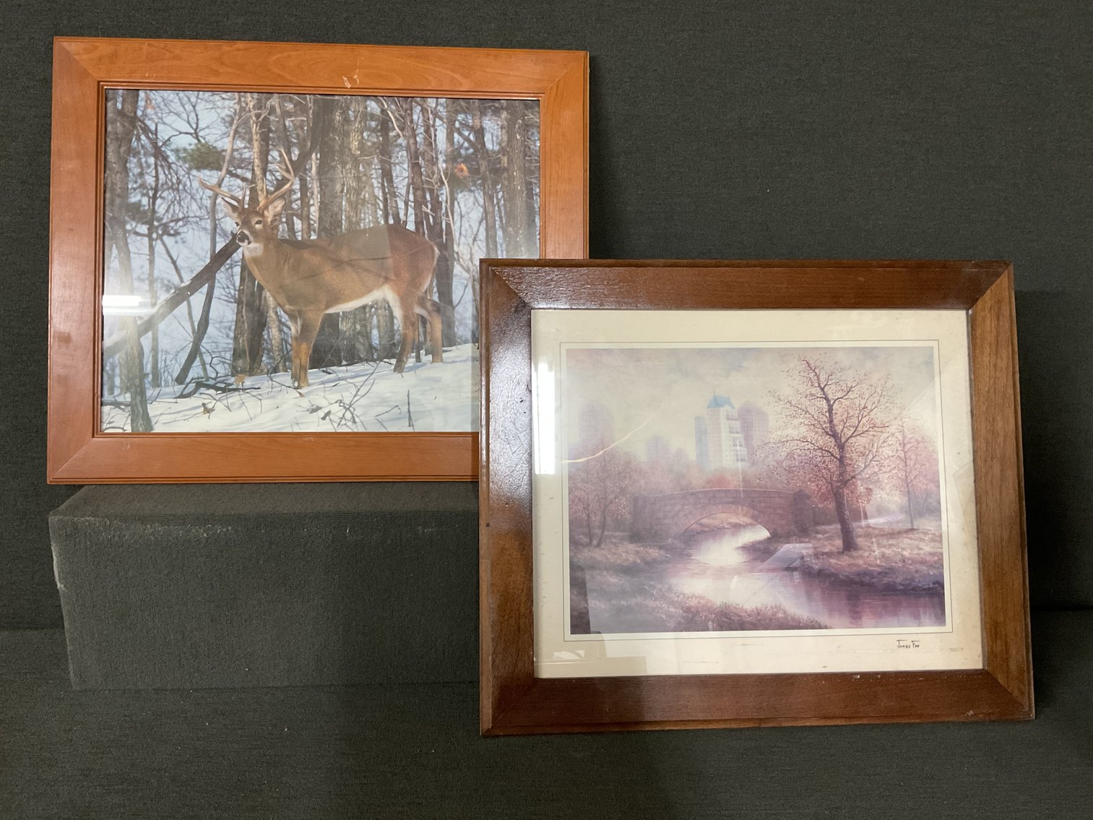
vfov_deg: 48.2
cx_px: 546
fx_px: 916
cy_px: 410
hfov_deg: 61.7
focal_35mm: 29
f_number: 1.8
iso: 200
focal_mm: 3
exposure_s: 1/40
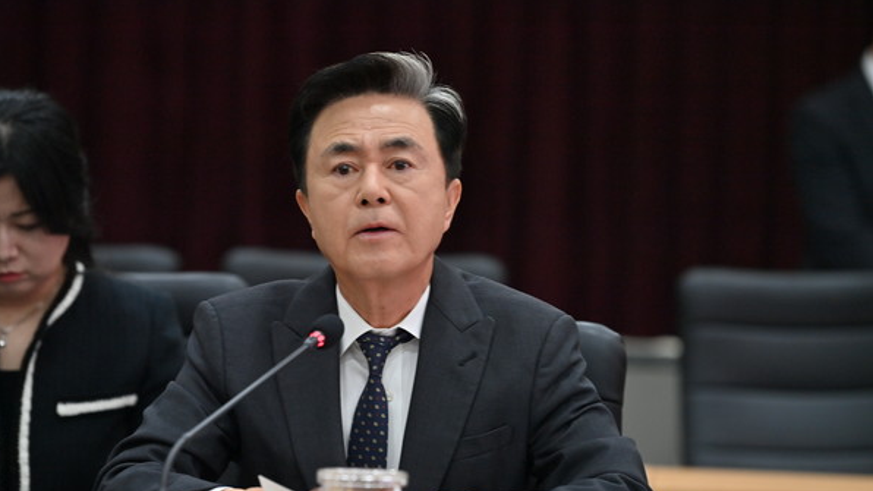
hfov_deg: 10.2
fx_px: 4883
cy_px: 274
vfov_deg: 5.8
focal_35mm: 211
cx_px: 435
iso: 1000
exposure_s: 1/200
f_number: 4
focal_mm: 200
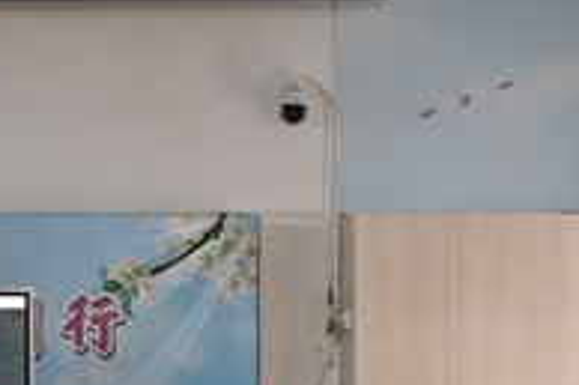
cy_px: 297
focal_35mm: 132
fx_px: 2121
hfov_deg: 15.0
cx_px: -131
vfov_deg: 10.3
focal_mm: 40
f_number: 4
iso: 400
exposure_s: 1/60
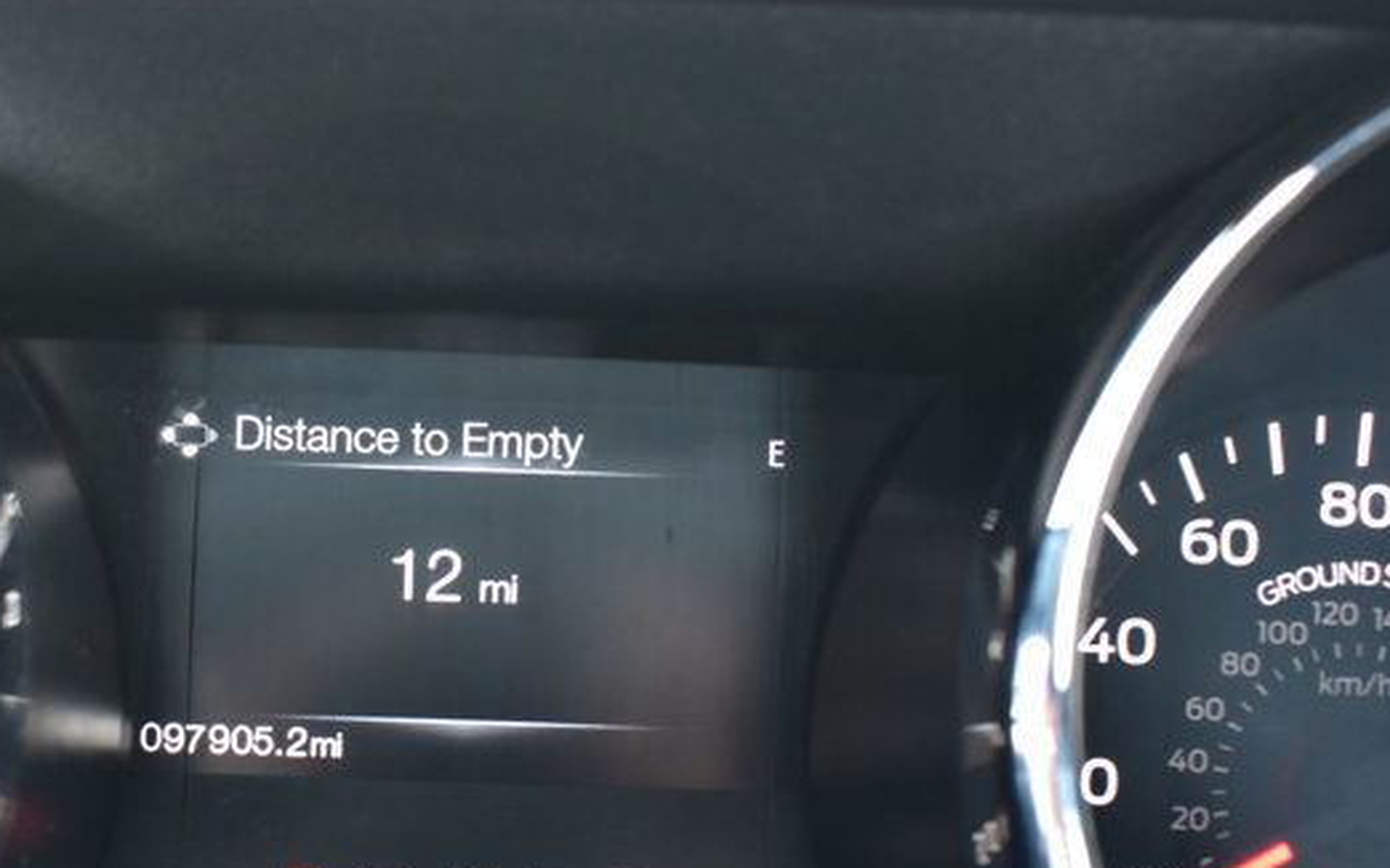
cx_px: 437
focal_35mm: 60
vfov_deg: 21.3
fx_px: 2272
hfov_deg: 33.6
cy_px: 727
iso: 640
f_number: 6.3
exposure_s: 1/15
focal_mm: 20
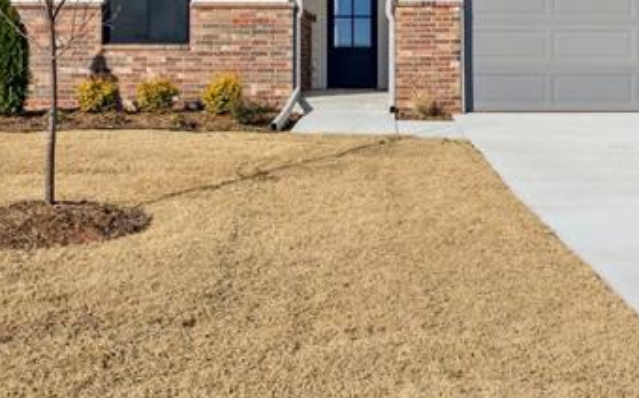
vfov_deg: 26.9
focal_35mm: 46
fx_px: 801
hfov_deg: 43.1
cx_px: 411
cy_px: 34
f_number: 8
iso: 100
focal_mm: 10
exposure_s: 1/2000
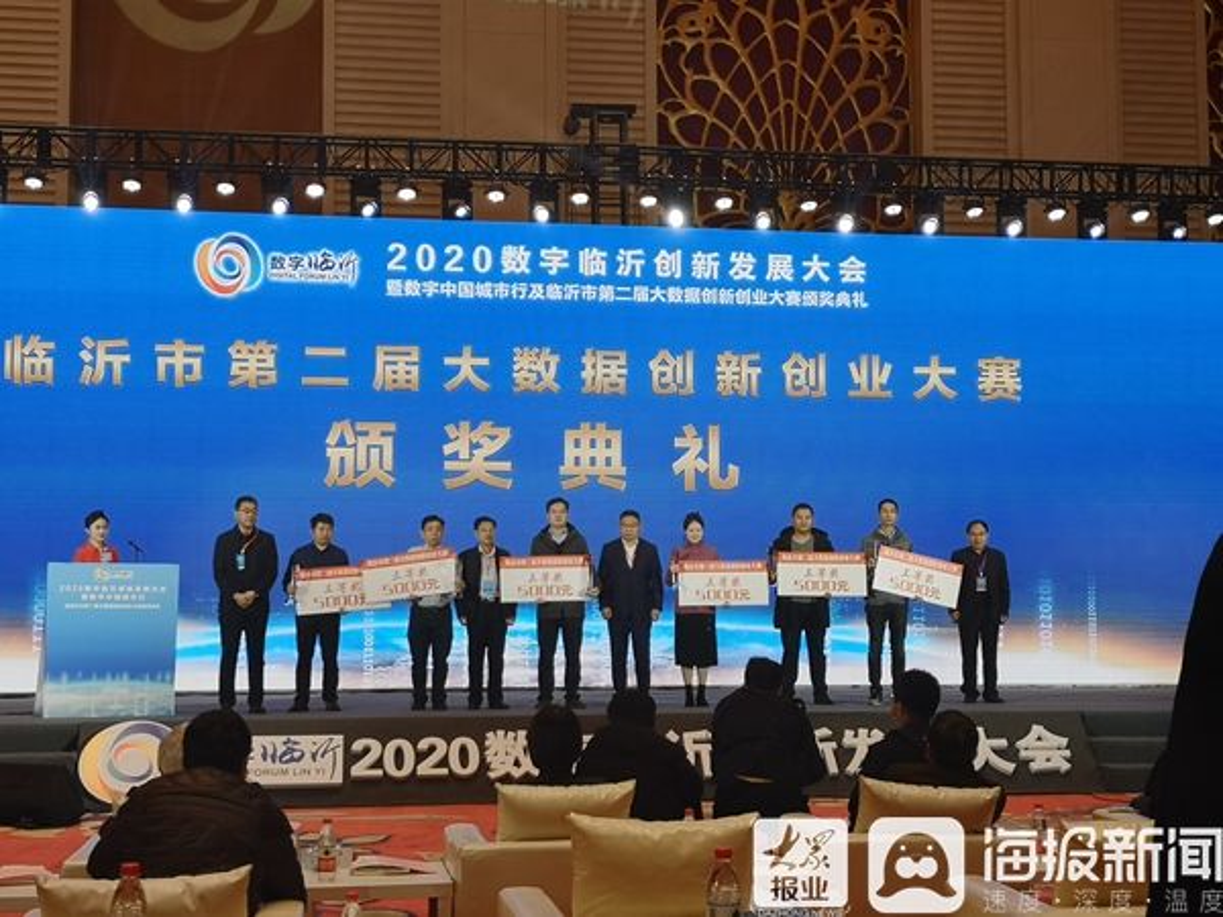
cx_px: 612
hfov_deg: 38.2
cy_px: 458
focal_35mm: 50
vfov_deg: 29.1
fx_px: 1767
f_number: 1.8
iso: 100
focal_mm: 5.58
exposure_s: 1/100
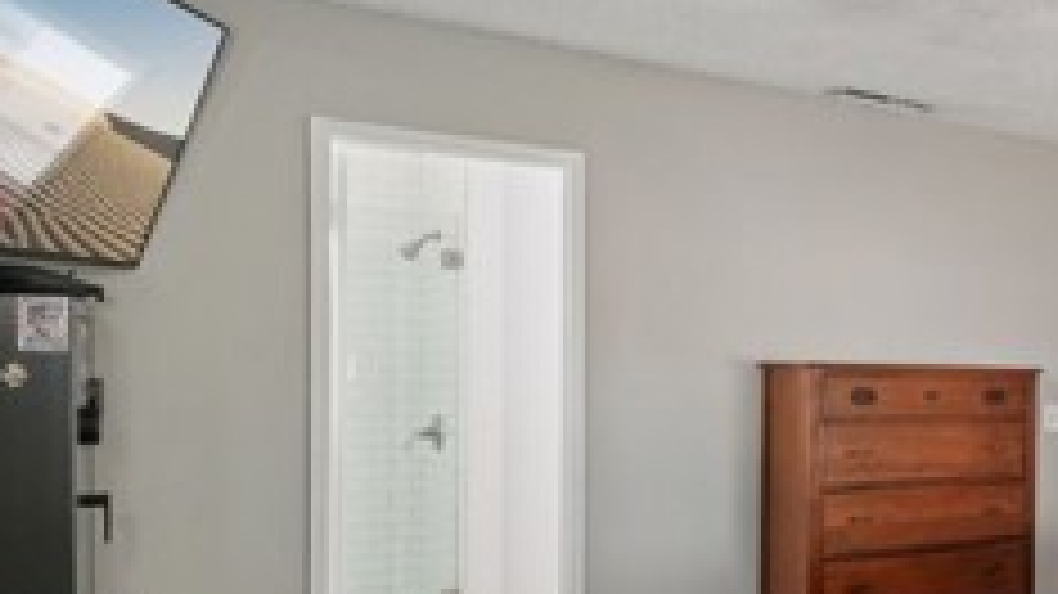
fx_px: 1038
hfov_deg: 36.6
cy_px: 360
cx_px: 1355
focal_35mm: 37
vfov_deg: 31.9
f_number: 8
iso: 400
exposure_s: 1/6
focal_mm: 13
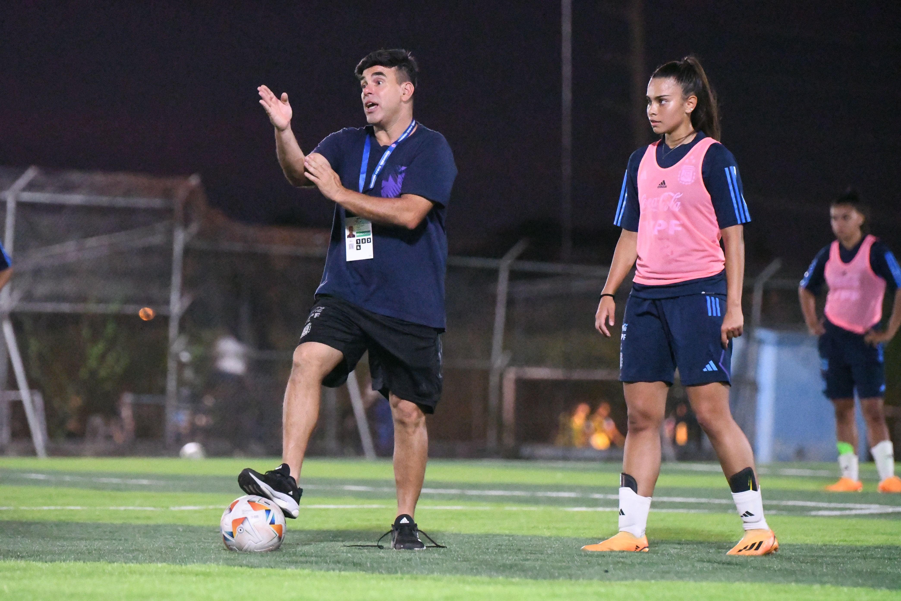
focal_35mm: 225
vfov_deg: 6.1
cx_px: 450
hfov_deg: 9.1
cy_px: 300
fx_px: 5631
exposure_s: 1/1000
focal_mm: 150
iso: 28800
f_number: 2.8
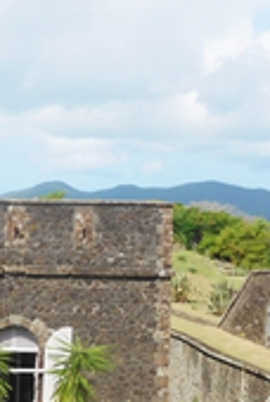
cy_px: 234
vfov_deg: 23.6
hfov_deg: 15.0
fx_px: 964
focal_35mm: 86
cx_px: -111
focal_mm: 5.7
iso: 125
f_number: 3.6
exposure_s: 1/1250
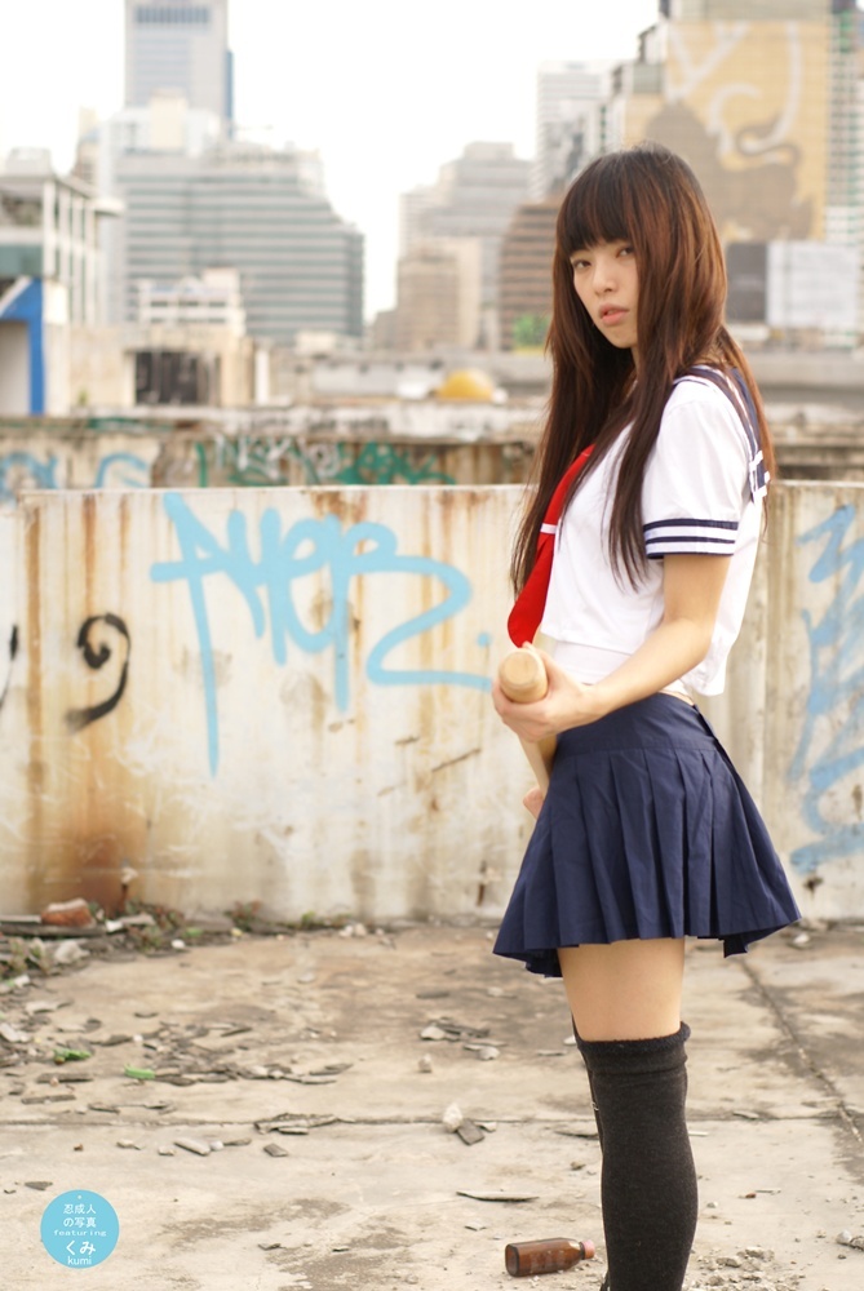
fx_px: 2693
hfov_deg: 18.2
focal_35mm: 75
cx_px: 432
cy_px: 646
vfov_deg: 27.0
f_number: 2.8
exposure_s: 1/500
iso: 100
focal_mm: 50
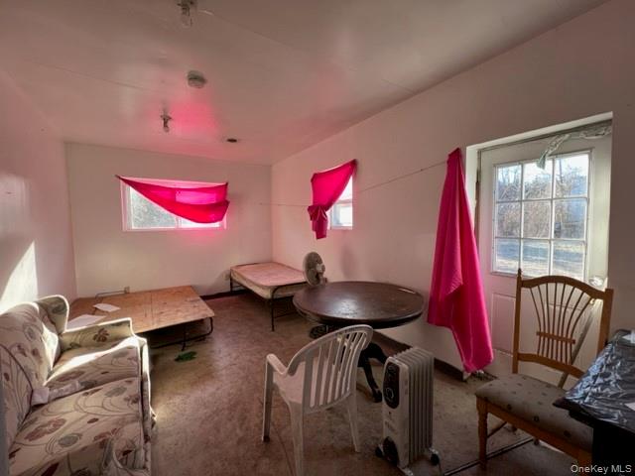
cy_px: 238
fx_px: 238
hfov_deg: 106.2
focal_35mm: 13
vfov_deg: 89.9
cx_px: 318
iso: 50
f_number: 1.8
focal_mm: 1.57
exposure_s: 1/99
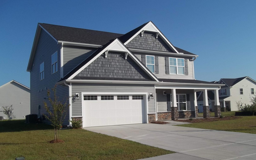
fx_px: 244
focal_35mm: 35
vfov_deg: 36.2
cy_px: 92
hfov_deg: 55.3
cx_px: 130
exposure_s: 1/250
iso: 64
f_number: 8.8
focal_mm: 5.7
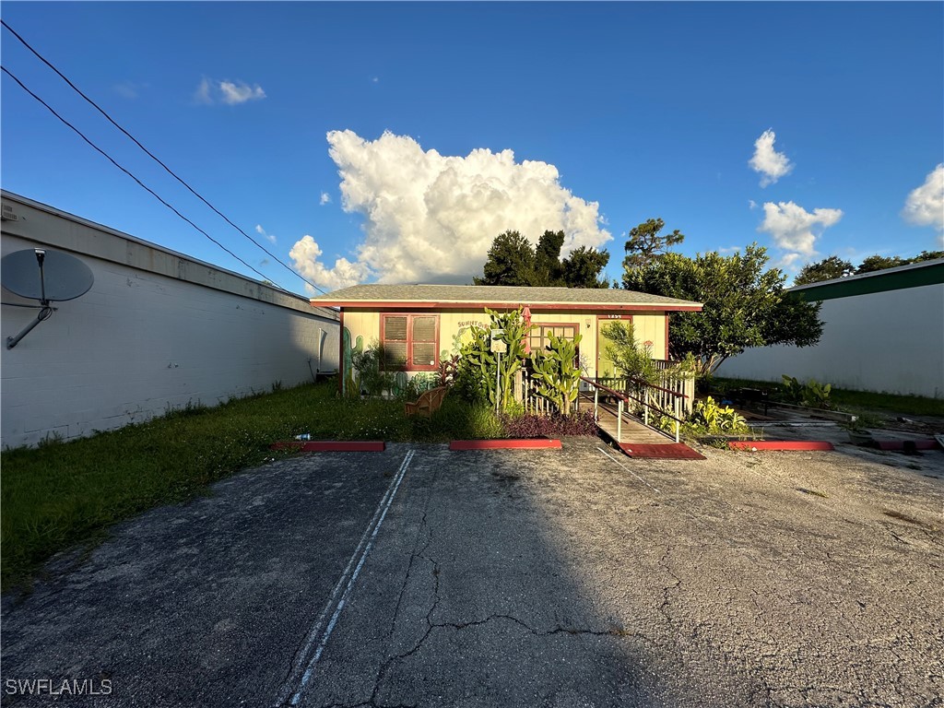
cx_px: 472
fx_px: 382
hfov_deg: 102.1
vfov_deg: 85.7
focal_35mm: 14
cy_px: 354
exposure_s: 1/1453
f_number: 2.2
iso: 40
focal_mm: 2.22
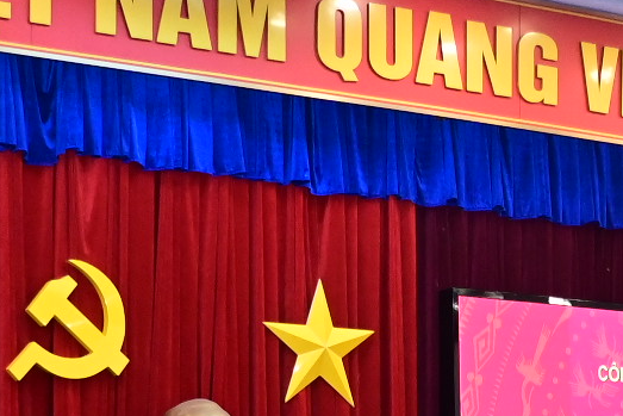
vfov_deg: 10.4
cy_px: 613
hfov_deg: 15.9
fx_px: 2216
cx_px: 456
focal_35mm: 128
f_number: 3.8
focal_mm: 23
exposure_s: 1/200
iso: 2500
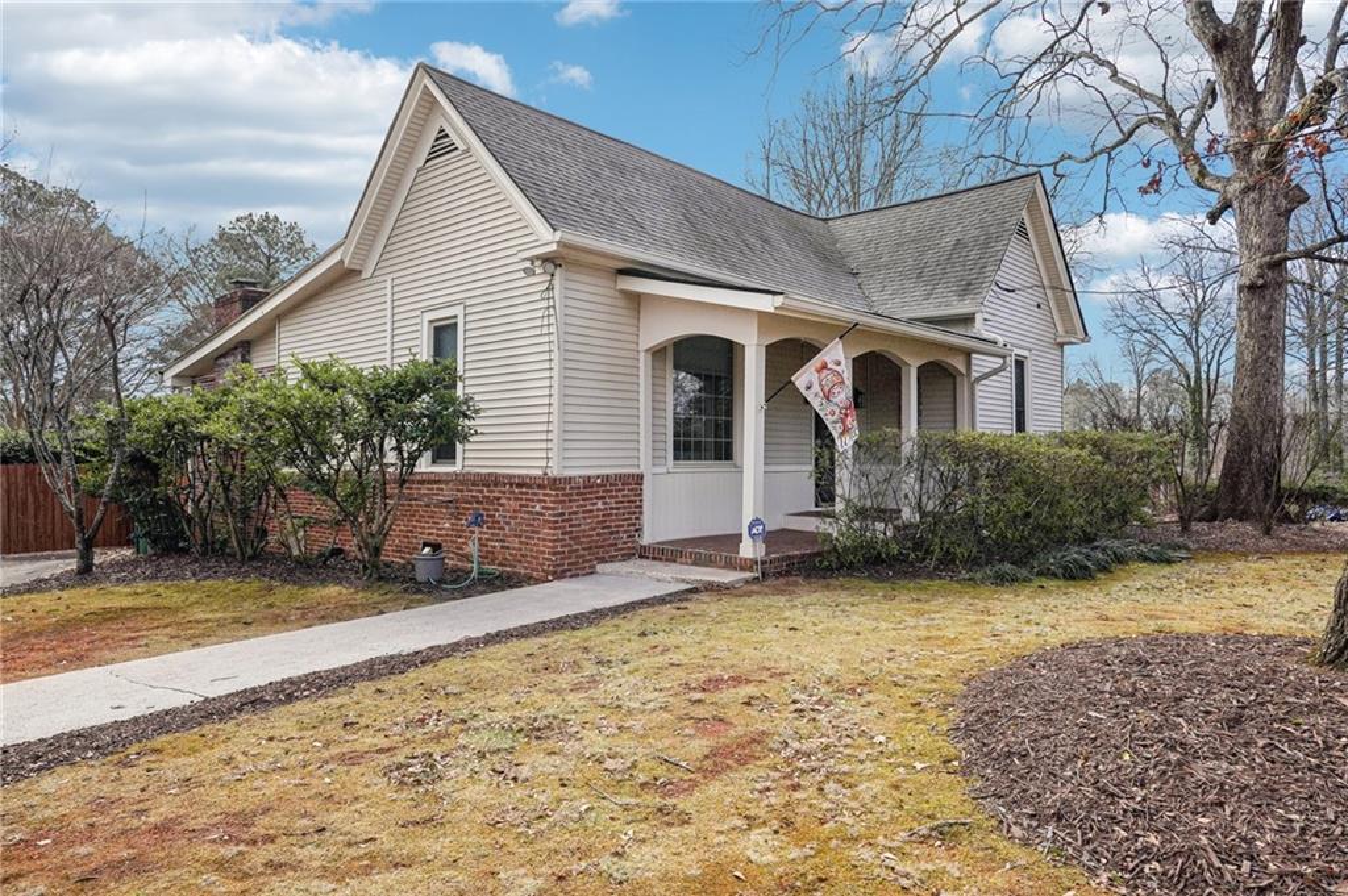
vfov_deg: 56.1
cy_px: 448
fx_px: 842
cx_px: 674
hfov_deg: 77.4
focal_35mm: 22
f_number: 8
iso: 800
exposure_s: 1/2000
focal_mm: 22.5
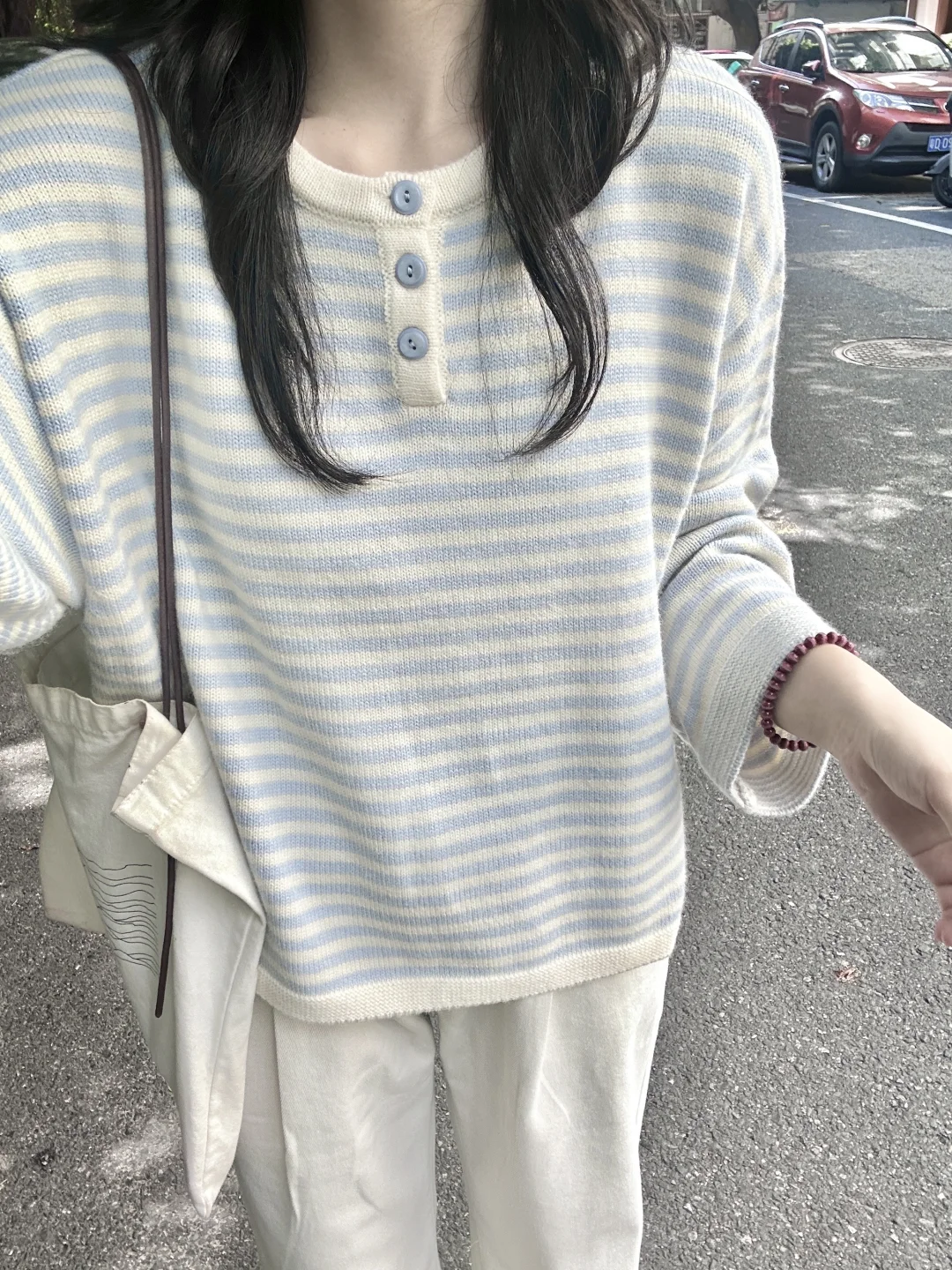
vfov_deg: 60.0
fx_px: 1100
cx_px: 476
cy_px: 635
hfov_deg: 46.8
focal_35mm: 30
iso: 25
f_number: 1.9
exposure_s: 1/192
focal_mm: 2.69
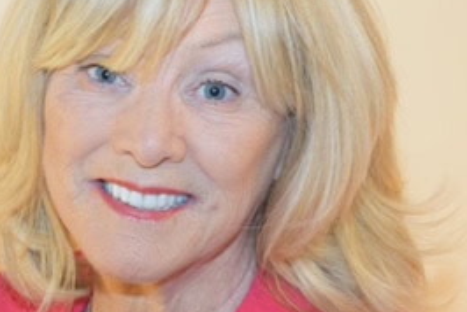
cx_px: 214
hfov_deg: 10.9
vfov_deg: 7.3
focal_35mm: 188
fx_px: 2441
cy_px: 75
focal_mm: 52
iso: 1100
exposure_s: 1/60
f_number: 5
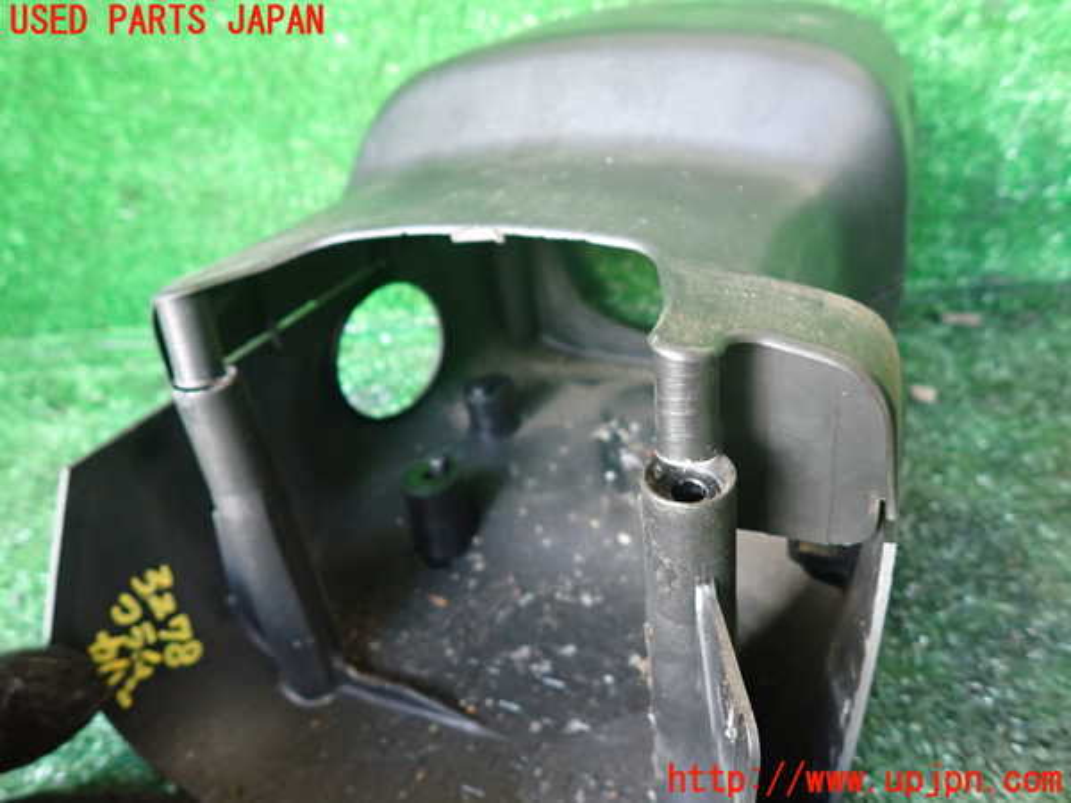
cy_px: 402
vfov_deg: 54.9
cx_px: 536
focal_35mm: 25
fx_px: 773
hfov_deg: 69.4
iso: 500
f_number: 2
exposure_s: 1/30
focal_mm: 4.5
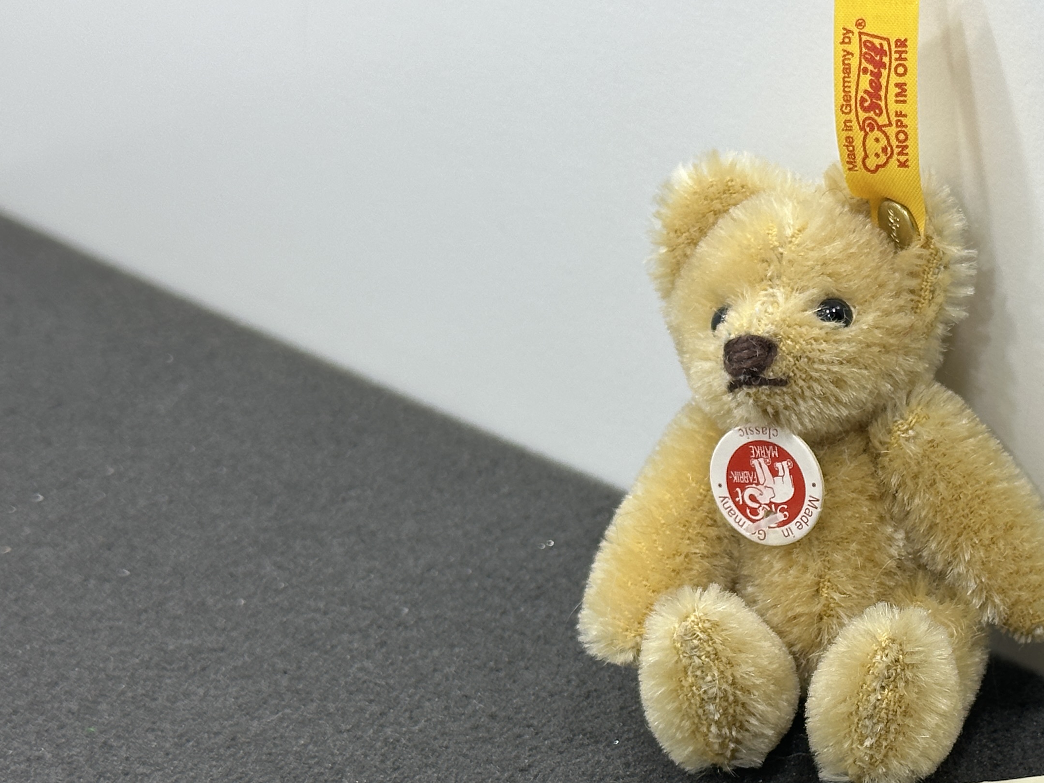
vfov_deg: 16.3
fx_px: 2715
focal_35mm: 90
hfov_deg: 21.4
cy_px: 640
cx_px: 869
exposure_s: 1/121
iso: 50
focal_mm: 6.86
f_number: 1.78
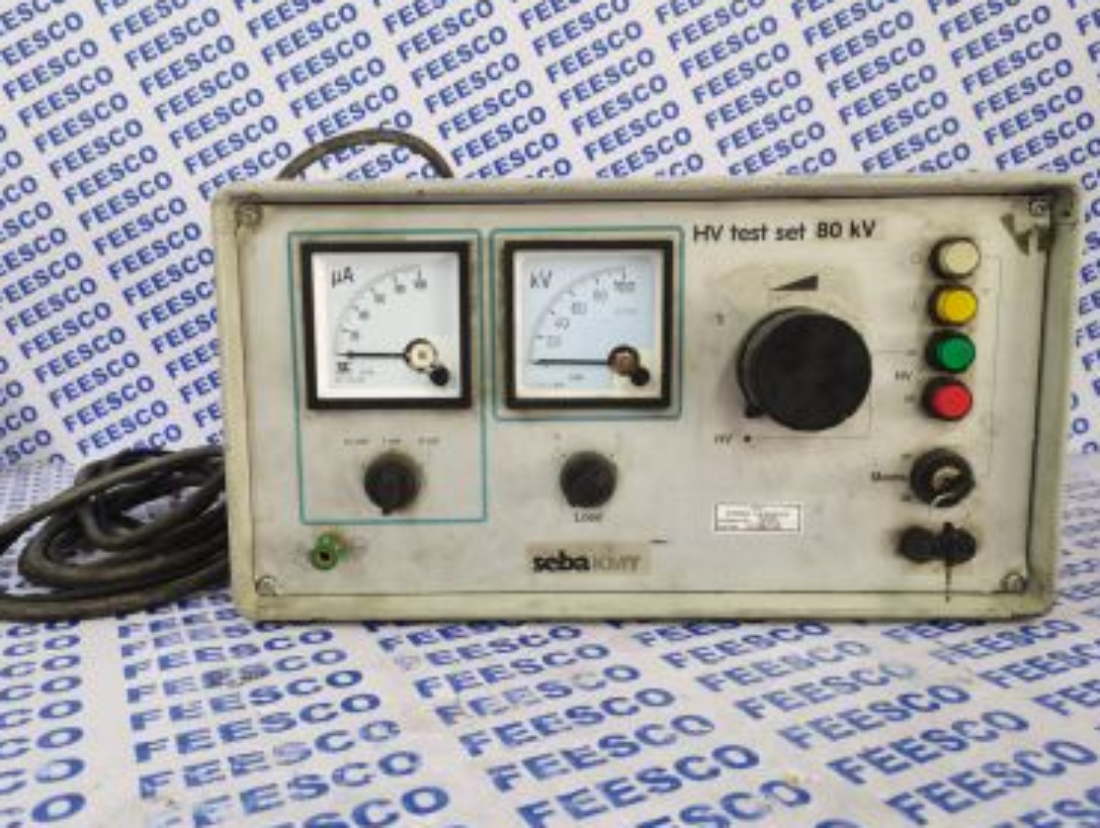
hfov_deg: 63.4
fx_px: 891
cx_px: 525
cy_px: 401
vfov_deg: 49.8
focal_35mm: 28
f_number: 1.8
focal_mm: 5.58
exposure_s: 1/30
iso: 400
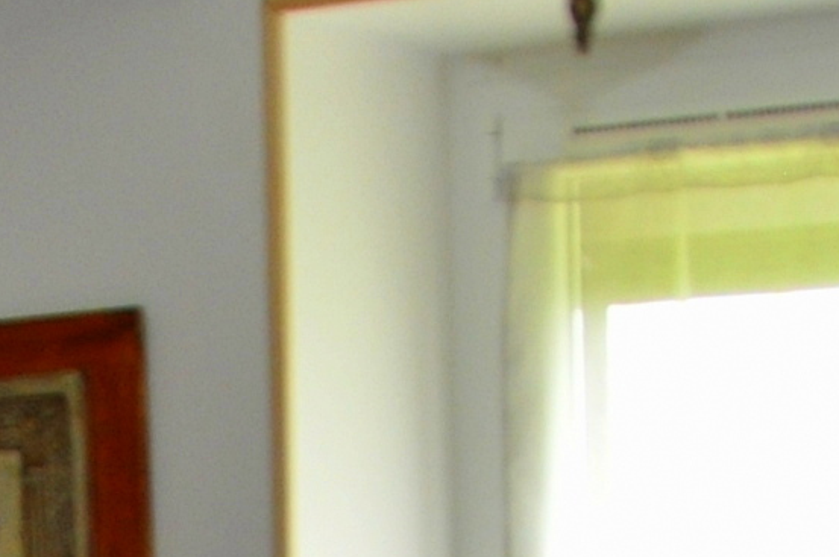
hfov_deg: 13.0
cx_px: 55
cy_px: 1167
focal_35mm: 157
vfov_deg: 8.2
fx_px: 3654
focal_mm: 18
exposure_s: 1/125
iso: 800
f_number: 3.5
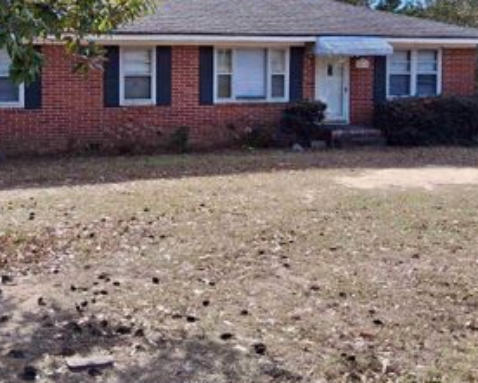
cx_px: 189
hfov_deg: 40.1
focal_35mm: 46
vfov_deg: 32.1
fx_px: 651
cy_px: 89
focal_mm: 3.98
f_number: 1.8
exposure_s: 1/583
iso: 25
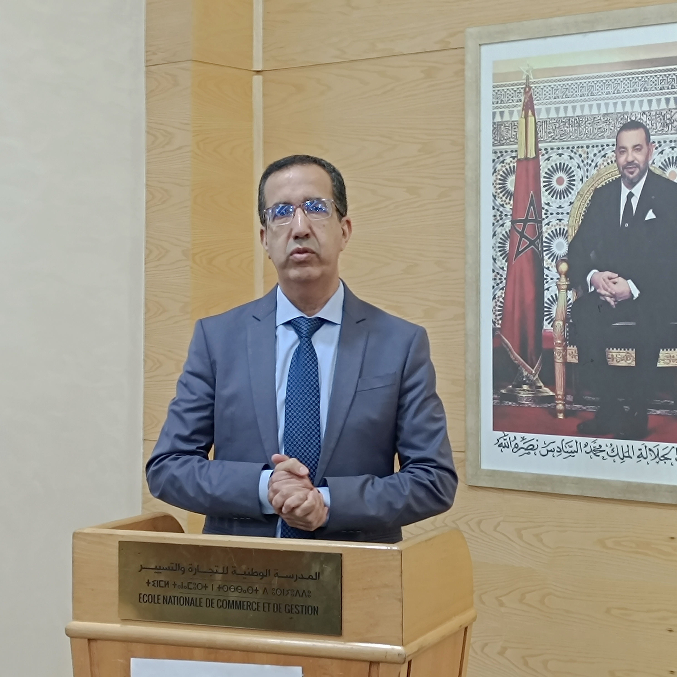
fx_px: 642
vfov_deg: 55.6
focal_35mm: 29
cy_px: 338
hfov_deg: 55.6
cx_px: 345
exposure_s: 1/50
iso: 799
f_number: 1.65
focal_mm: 6.14
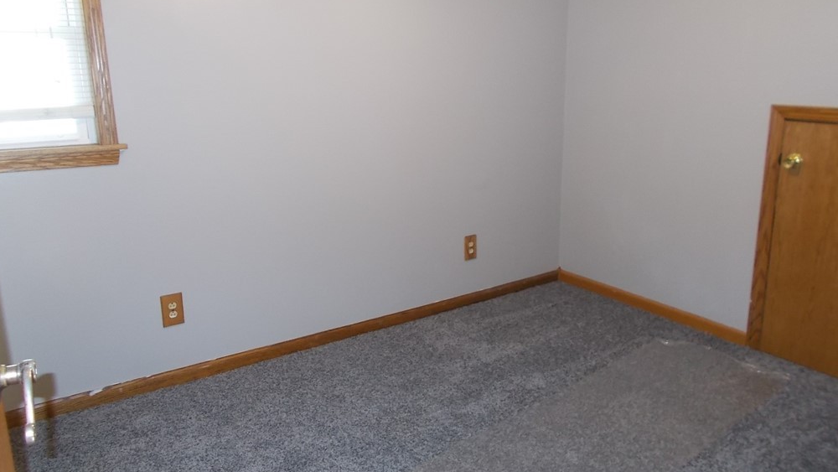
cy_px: 224
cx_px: 422
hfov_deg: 66.1
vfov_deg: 40.2
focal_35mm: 29
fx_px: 645
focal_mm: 4.6
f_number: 3.2
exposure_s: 1/25
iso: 220
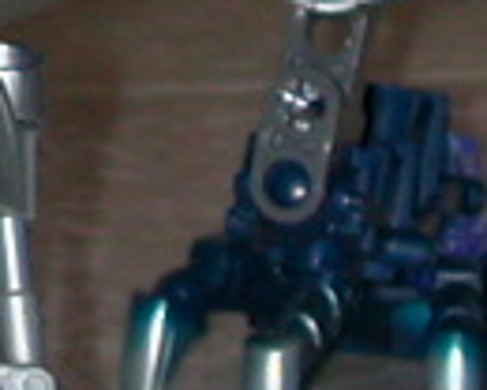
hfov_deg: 3.9
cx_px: -135
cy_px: -71
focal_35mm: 493
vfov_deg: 3.1
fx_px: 7106
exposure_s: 1/59.9
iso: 100
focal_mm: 9.7
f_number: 3.5
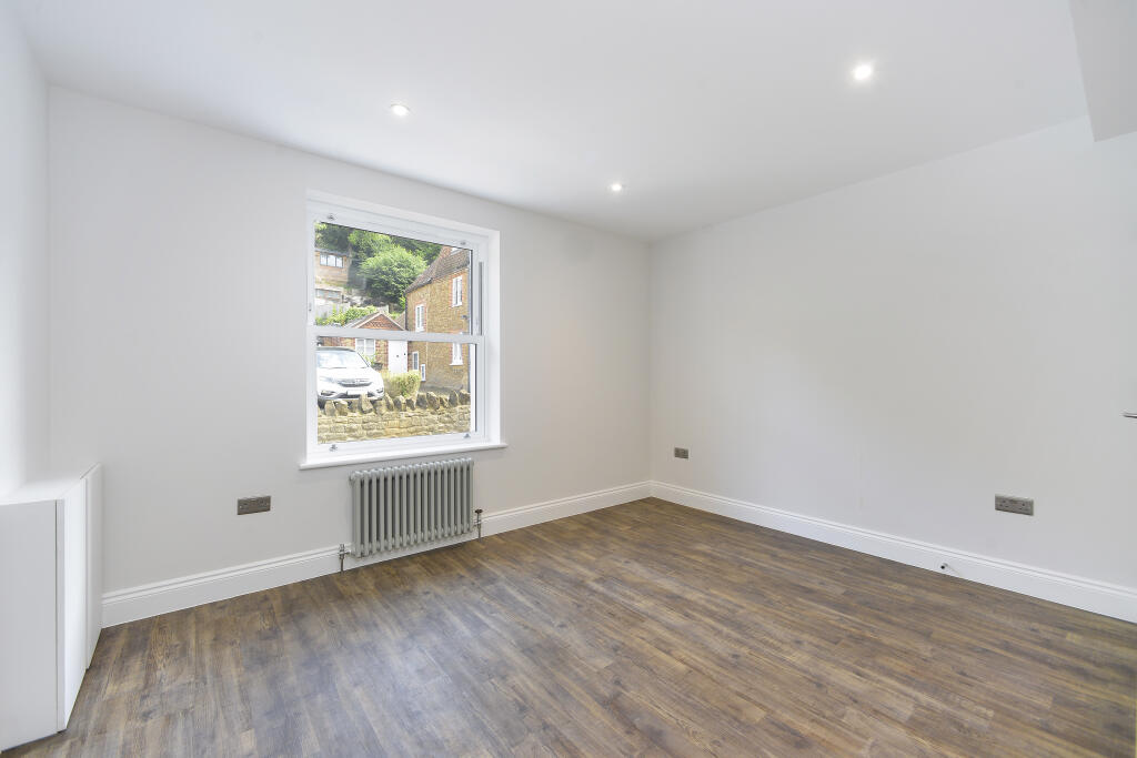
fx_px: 442
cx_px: 568
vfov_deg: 81.2
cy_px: 379
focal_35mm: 14
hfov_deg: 104.2
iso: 400
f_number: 7.1
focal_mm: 14
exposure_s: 1/20
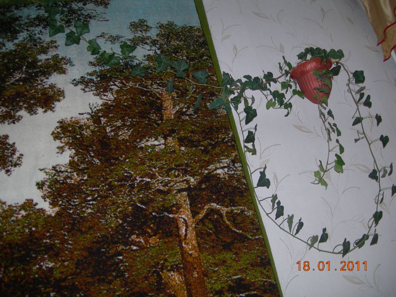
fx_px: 435
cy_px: 148
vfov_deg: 37.7
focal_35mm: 38
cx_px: 198
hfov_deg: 49.0
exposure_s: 1/60.1
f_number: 2.8
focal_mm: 7.8
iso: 50
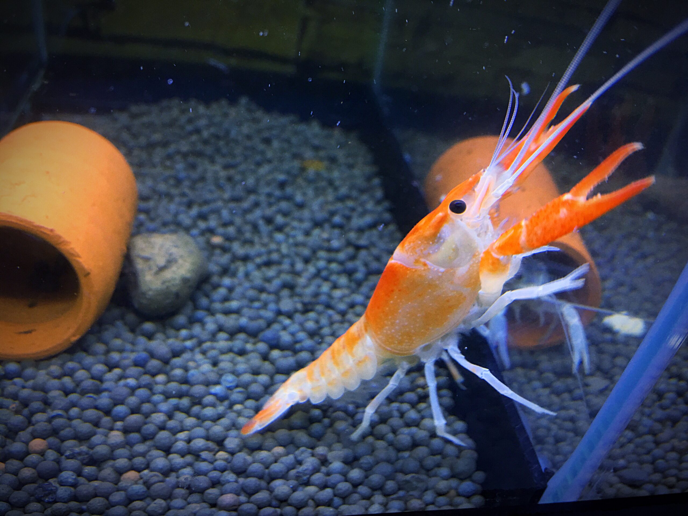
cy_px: 258
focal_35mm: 29
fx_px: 576
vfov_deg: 48.2
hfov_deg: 61.7
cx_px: 344
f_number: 2.2
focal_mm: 4.15
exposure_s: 1/17
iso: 40
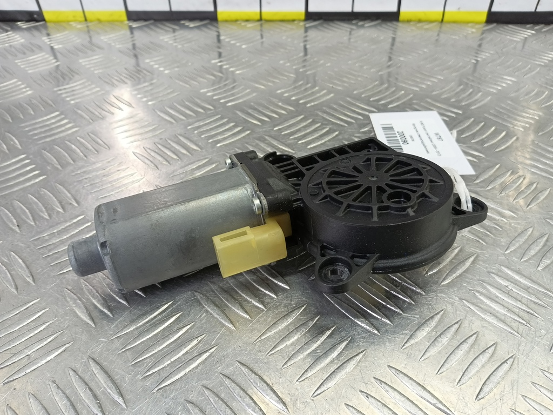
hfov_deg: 73.9
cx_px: 276
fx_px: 367
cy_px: 208
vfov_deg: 58.9
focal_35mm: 23
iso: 150
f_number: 1.6
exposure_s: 1/50
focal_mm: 4.11
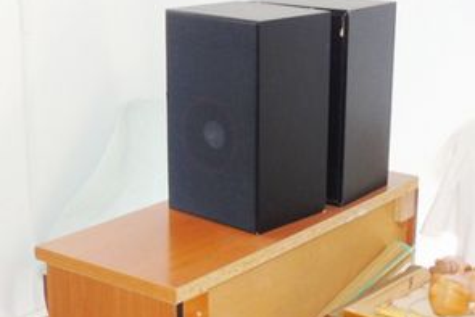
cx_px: 283
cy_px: 159
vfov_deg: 18.9
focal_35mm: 72
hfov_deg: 28.0
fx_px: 950
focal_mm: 5.2
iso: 100
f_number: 3.6
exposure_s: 1/40
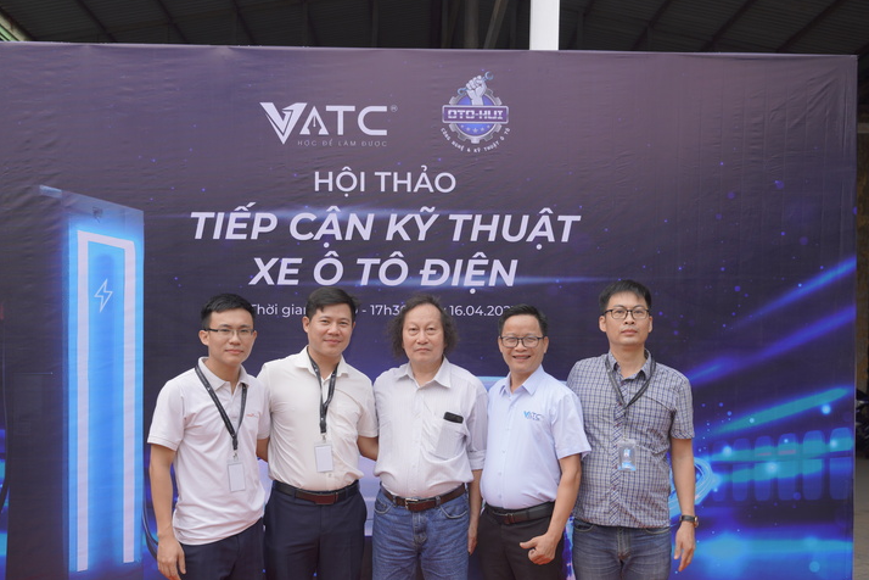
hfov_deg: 45.4
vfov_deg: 30.9
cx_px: 387
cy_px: 398
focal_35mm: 43
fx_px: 1037
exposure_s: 1/200
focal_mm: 30.7
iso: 100
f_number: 4
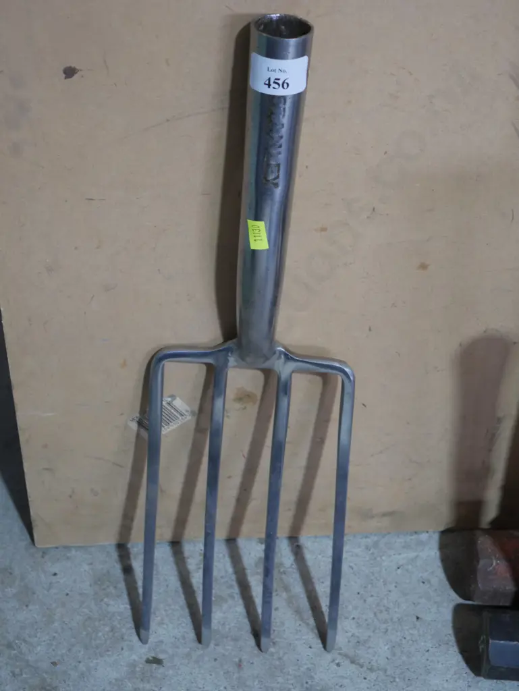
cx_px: 260
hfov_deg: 22.9
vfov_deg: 30.3
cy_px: 346
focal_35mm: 64
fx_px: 1278
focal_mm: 32
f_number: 5.4
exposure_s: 1/80
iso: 1600
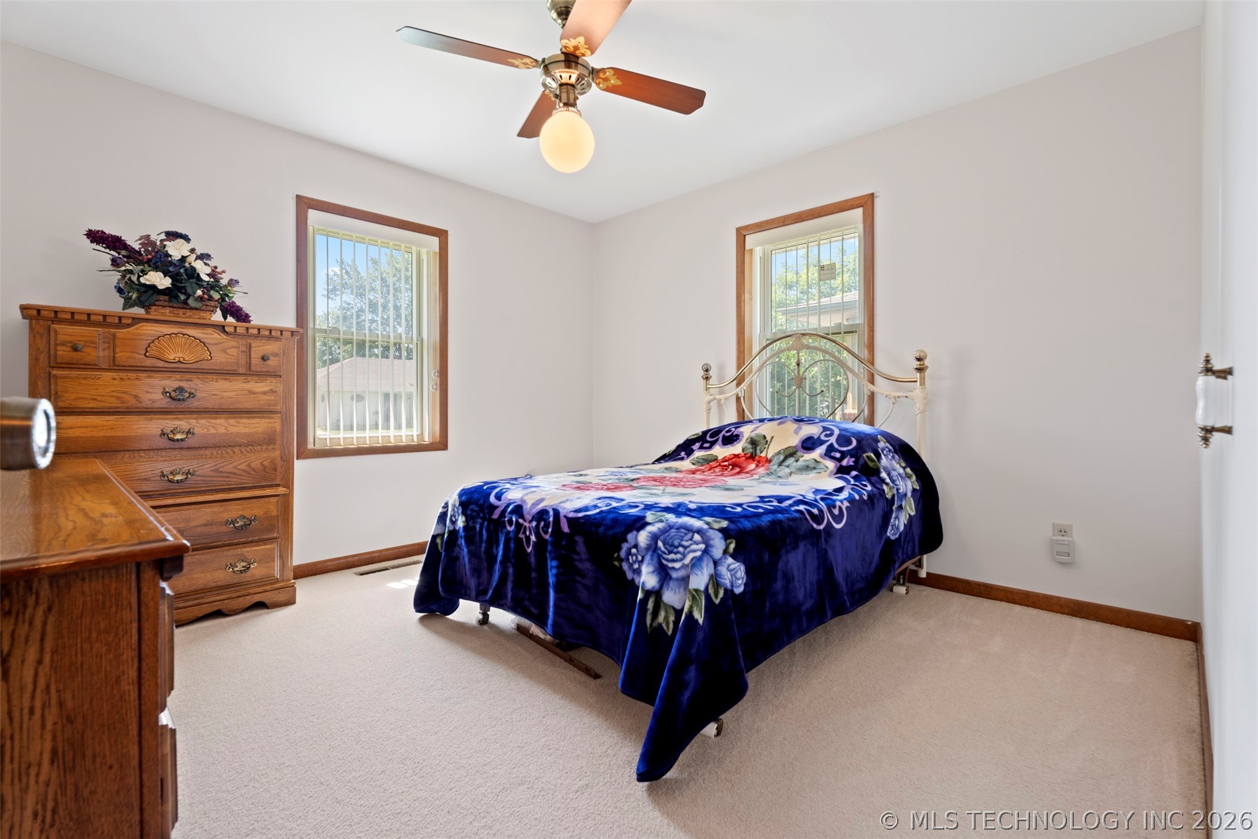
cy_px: 420
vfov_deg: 73.7
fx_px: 559
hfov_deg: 96.7
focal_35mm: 16
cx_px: 629
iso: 250
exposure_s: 1/1.25
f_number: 9
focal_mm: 16
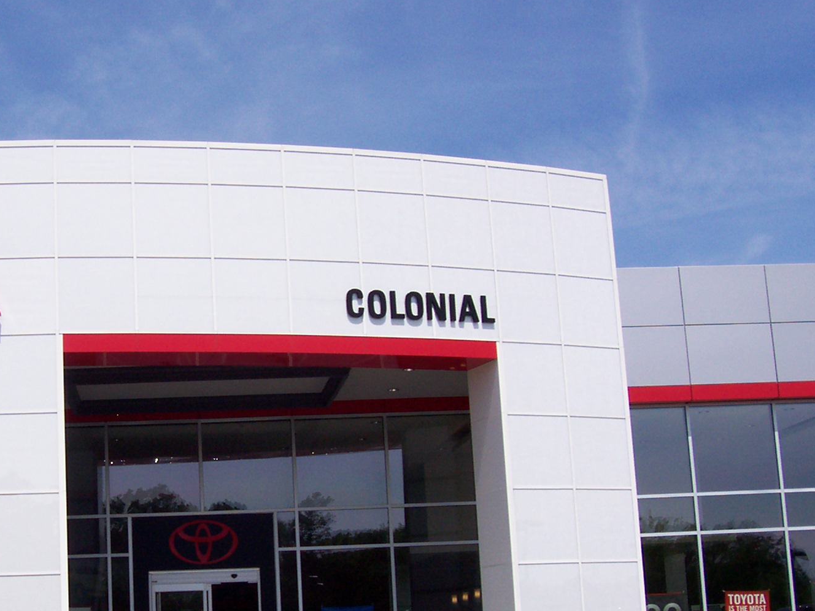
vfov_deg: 24.6
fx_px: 1389
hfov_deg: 31.8
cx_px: 159
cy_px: 434
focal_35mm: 59
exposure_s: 1/633
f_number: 5.1
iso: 80
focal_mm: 5.6
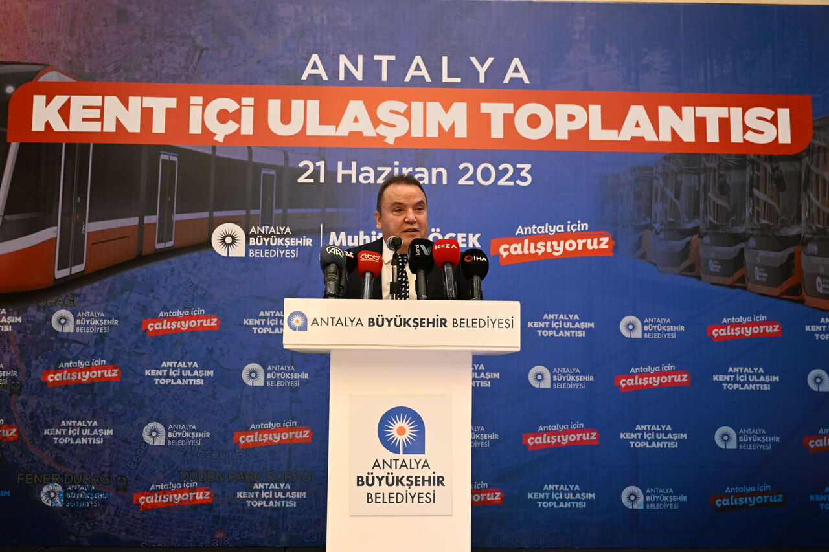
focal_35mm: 38
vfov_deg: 35.0
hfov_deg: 50.7
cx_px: 414
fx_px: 875
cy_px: 276
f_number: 4
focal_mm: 38
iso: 6400
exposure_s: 1/250
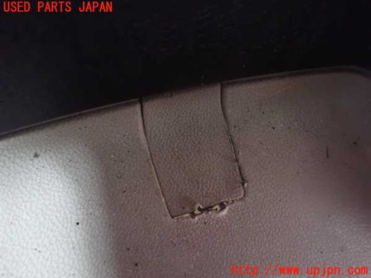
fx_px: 322
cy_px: 139
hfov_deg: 60.0
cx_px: 186
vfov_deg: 46.8
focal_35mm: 30
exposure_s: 1/25
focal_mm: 5.4
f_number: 2.3
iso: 1600
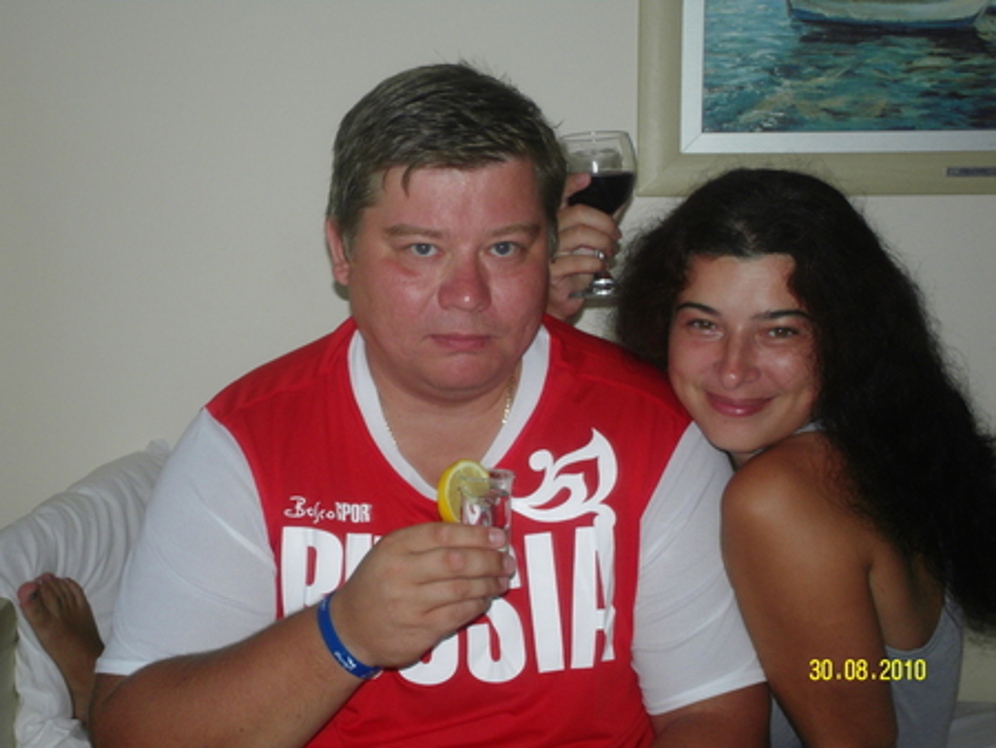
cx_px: 498
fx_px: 2303
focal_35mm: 80
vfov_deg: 18.5
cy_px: 374
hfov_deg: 24.4
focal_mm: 14.1
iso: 120
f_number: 5.4
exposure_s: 1/60
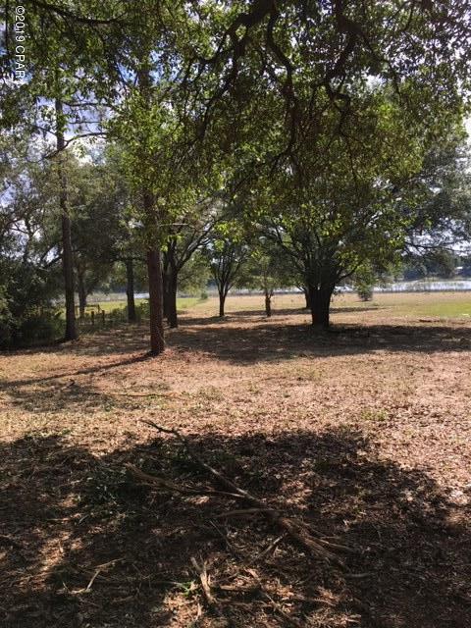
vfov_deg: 61.7
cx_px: 236
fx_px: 526
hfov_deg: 48.2
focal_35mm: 29
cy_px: 314
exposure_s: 1/646
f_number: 2.2
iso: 25
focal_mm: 4.15
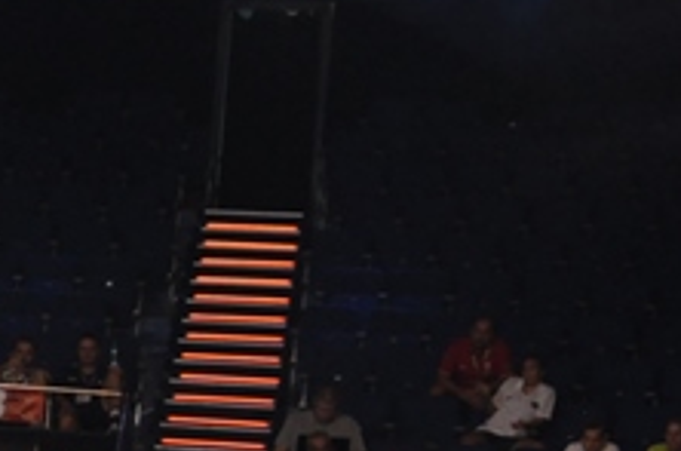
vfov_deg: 7.3
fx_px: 3473
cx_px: -414
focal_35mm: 184
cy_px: 621
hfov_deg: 10.7
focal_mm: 34
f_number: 4.2
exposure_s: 1/200
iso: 800
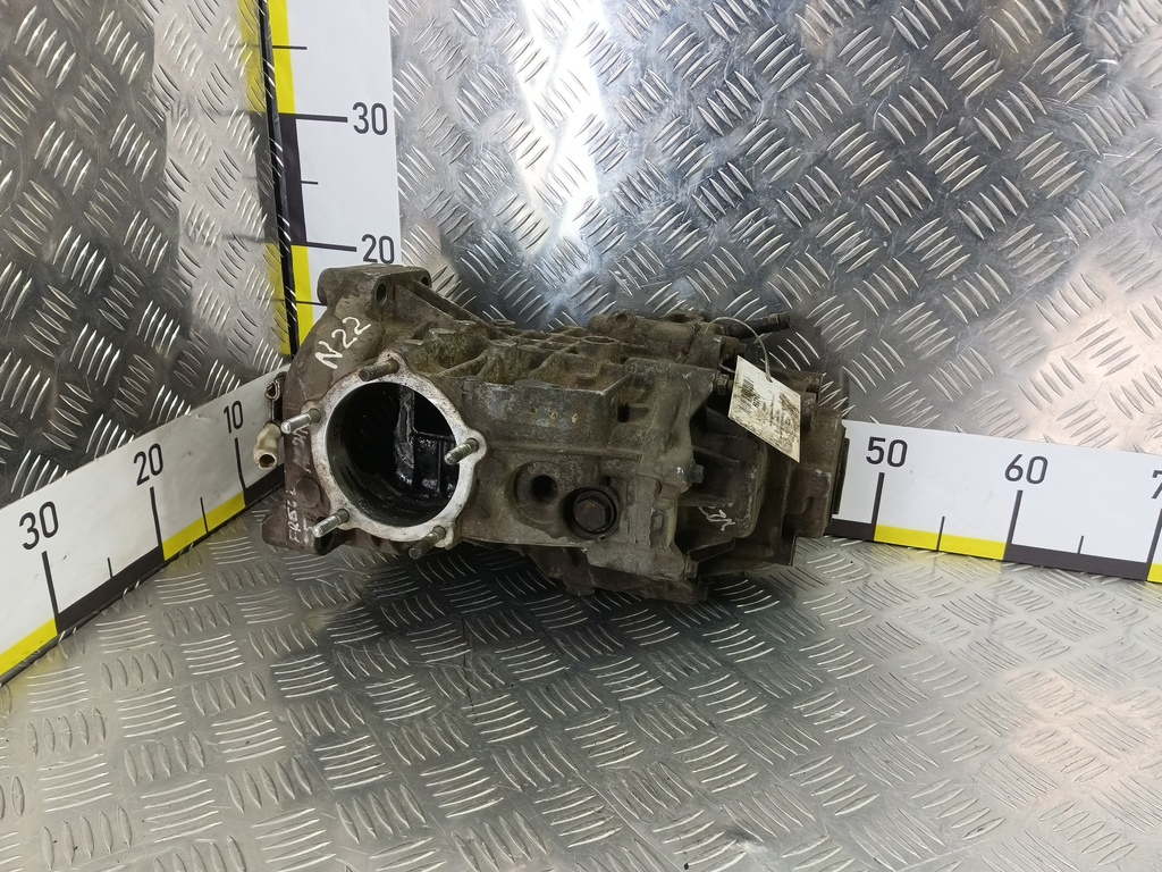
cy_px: 436
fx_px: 772
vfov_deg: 58.9
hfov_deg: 73.9
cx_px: 581
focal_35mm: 23
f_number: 1.6
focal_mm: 4.11
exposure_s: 1/50
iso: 150
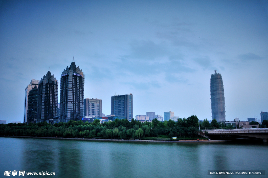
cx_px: 134
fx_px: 223
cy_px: 89
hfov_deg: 62.0
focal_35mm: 30
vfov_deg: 43.5
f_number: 22
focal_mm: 20
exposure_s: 6
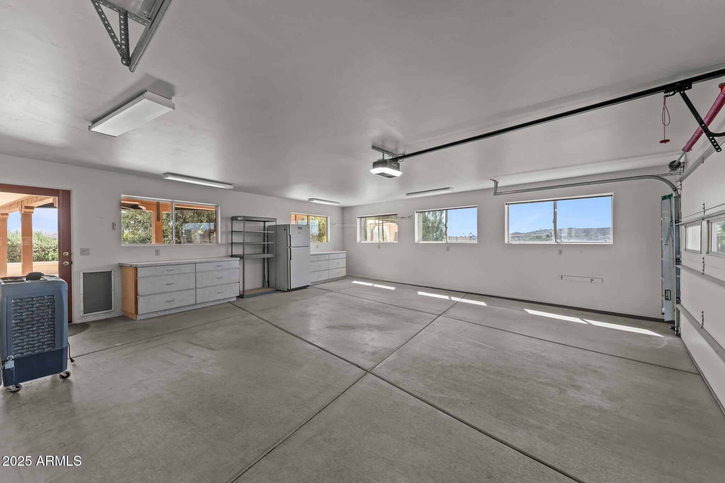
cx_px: 362
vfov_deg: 81.2
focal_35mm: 14
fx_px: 282
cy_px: 242
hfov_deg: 104.3
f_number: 8
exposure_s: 1/6
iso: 400
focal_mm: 14
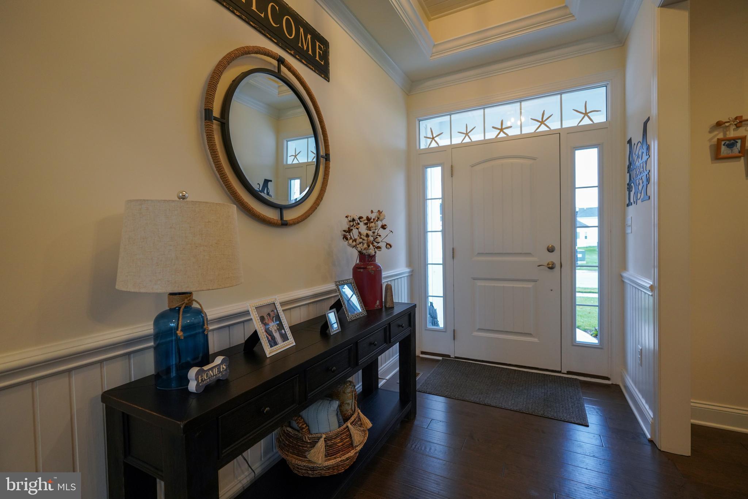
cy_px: 250
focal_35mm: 16
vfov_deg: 73.8
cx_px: 374
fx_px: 332
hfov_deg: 96.7
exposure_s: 1/160
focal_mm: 16
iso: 1250
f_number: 4
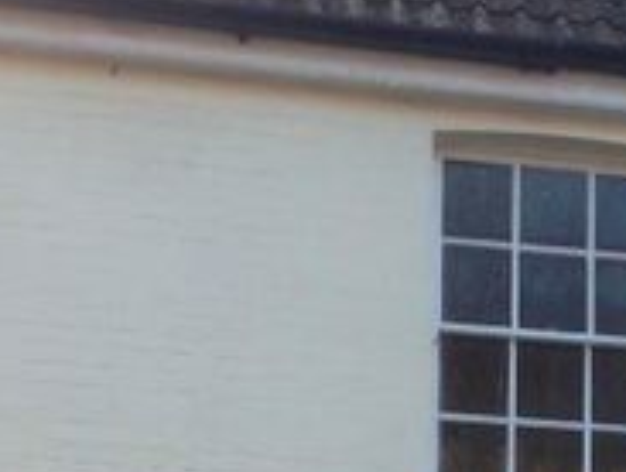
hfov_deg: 15.2
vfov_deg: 11.2
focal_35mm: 126
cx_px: 670
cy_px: 761
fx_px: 2283
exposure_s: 1/285
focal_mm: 4.12
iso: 50
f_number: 2.4
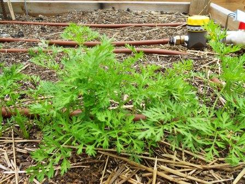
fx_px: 205
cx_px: 122
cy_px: 92
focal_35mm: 29
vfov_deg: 48.2
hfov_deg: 61.7
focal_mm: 5.1
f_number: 3.4
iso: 80
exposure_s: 1/250
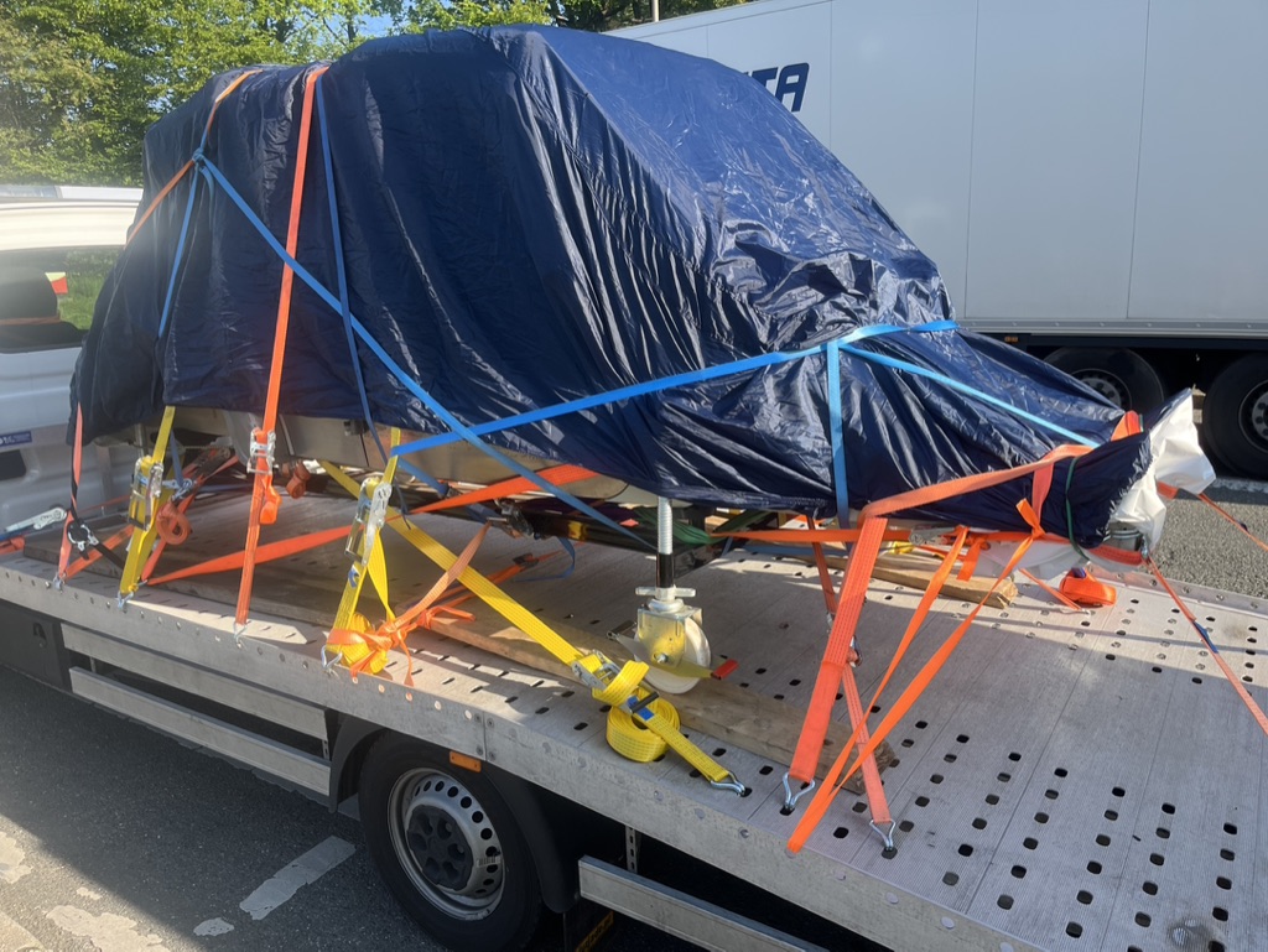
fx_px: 953
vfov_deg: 53.1
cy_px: 476
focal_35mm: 26
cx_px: 634
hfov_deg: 67.3
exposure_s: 1/878
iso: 50
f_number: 1.6
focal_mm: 5.1
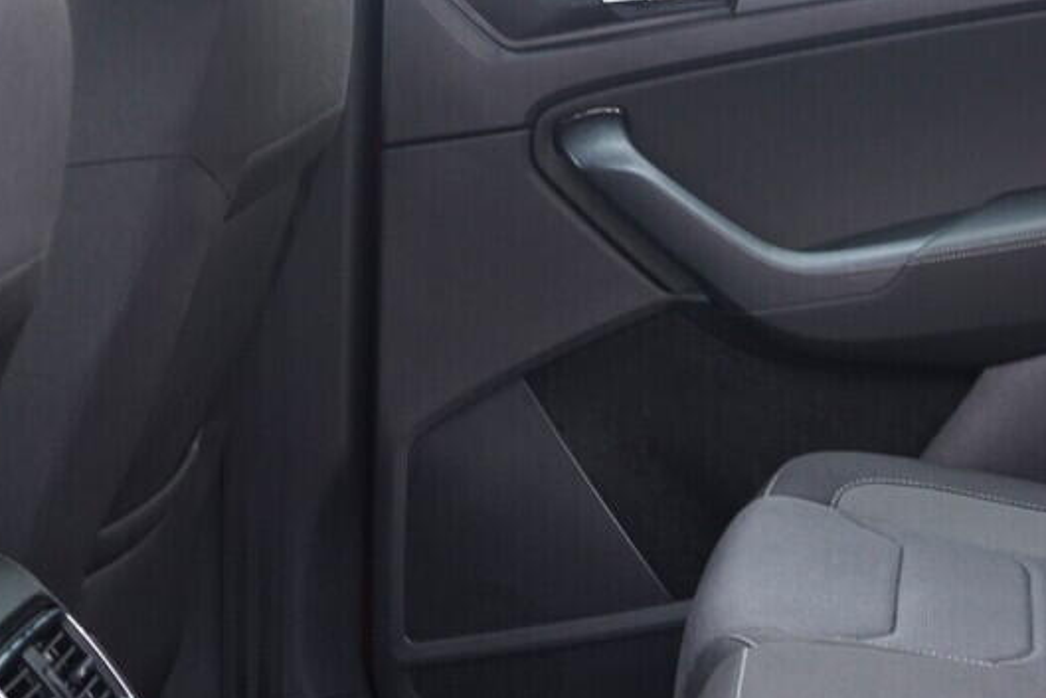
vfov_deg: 14.0
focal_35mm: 98
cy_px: 453
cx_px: 888
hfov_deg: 20.5
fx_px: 2848
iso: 640
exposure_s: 1/40
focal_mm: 24
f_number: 2.8
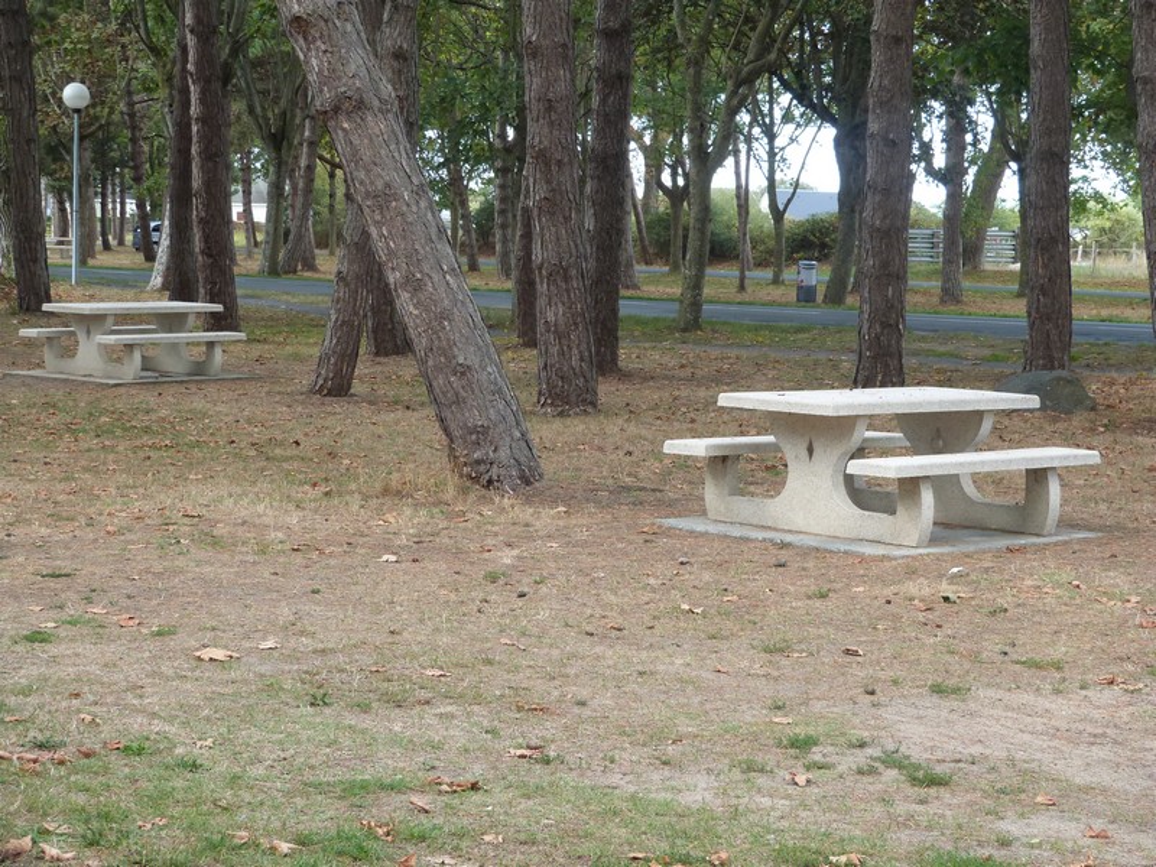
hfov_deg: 25.0
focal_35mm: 78
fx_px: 2605
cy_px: 434
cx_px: 578
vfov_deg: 18.9
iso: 200
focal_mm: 14.1
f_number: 3.3
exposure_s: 1/160
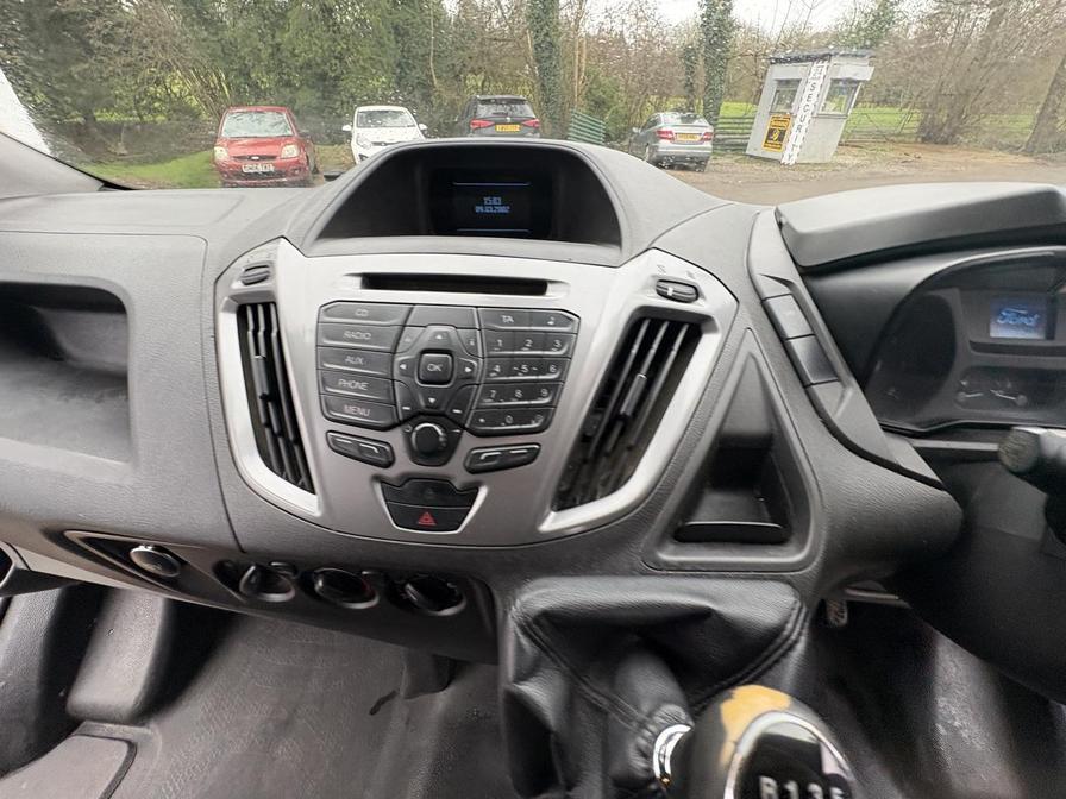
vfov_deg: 85.7
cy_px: 400
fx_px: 431
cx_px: 533
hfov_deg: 102.1
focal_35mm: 14
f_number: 2.2
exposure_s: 1/99
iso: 160
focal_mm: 2.22
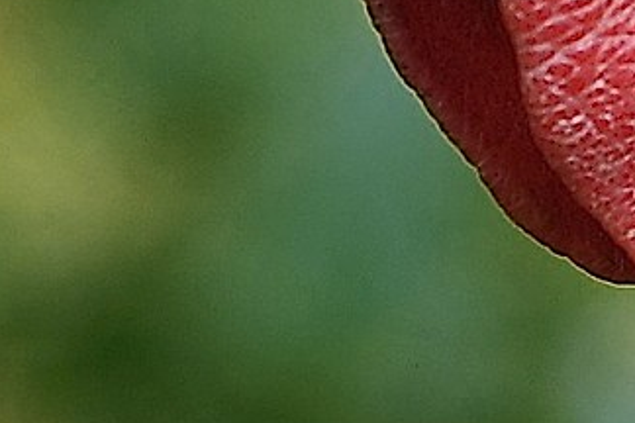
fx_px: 15680
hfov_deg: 2.3
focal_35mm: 889
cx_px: 1172
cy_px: -401
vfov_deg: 1.5
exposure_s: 1/400
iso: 200
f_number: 6.3
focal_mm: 120
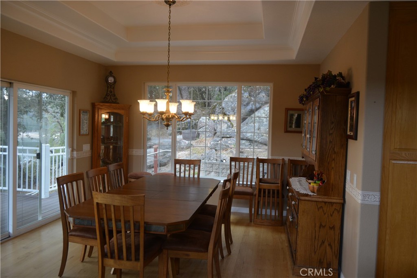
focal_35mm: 27
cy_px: 139
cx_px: 208
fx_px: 313
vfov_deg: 47.9
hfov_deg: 67.4
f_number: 4.5
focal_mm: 18
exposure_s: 1/80
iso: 400
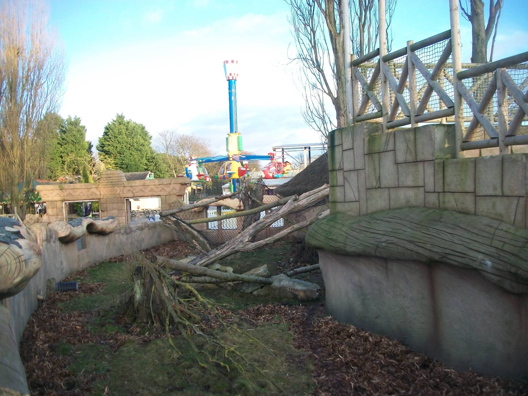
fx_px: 488
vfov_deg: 44.2
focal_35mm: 32
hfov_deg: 56.8
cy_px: 198
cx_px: 264
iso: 80
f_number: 2.9
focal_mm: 5.7
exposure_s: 1/125
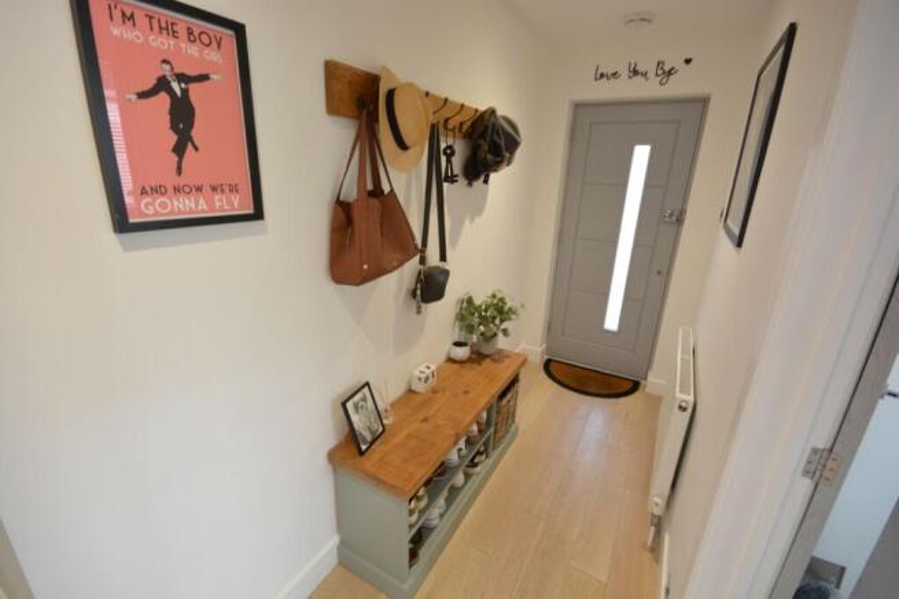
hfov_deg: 100.4
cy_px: 300
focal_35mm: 15
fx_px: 375
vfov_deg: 77.4
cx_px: 450
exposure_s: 1/10
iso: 400
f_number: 8
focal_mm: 10
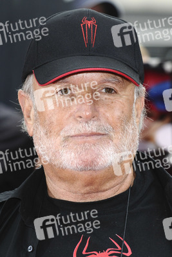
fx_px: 1203
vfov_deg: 12.2
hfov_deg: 8.2
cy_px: 128
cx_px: 86
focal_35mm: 168
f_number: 4.5
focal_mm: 112
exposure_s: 1/200
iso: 320
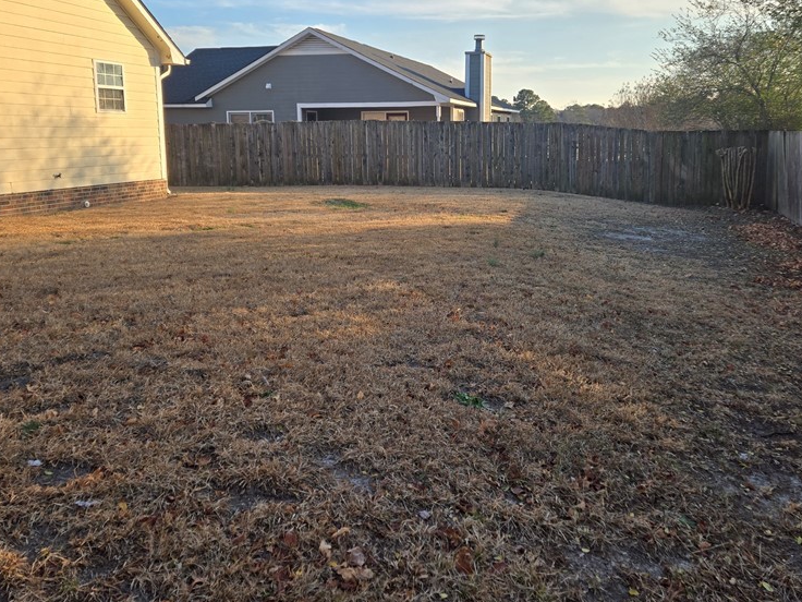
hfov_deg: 56.8
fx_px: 741
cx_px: 424
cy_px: 242
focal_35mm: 32
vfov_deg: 43.9
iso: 25
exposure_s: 1/890
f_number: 1.8
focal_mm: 5.4
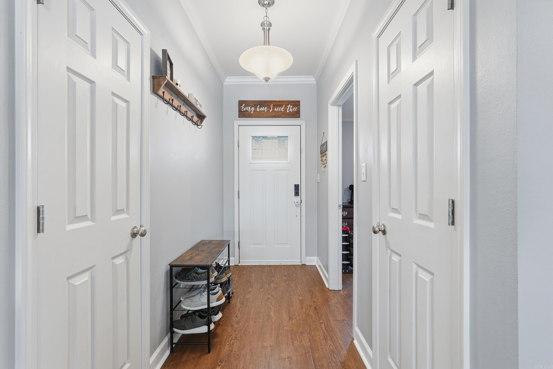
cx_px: 276
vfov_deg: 73.8
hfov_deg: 96.7
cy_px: 184
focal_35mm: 16
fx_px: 246
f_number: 9
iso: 250
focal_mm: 16
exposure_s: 1/25
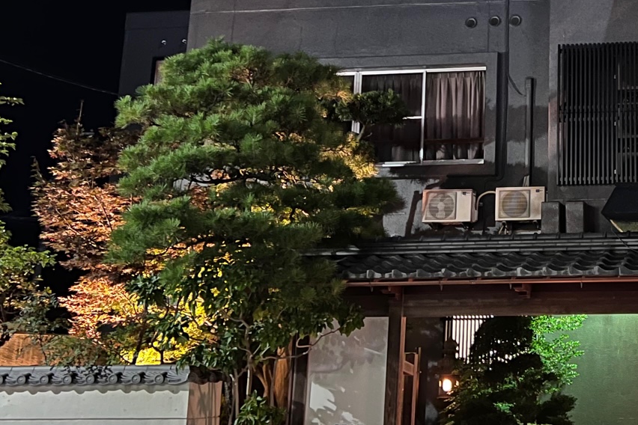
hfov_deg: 29.8
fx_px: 1134
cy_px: 82
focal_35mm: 64
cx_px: 599
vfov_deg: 21.0
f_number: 1.5
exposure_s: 1/12
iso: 640
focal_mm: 5.7
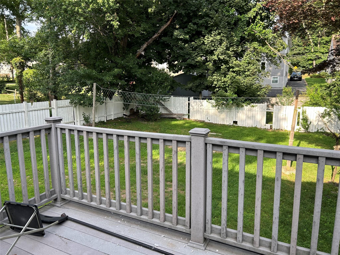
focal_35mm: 26
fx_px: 255
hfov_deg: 67.3
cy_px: 128
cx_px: 170
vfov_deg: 53.1
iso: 50
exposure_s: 1/533
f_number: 1.5
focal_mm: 5.7
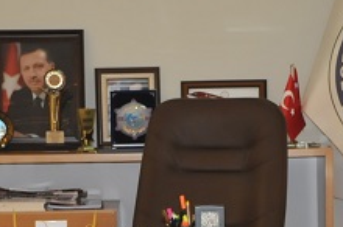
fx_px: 1836
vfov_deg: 7.1
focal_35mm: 193
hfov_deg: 10.7
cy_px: 244
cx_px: 201
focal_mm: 44
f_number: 4.8
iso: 800
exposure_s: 1/60
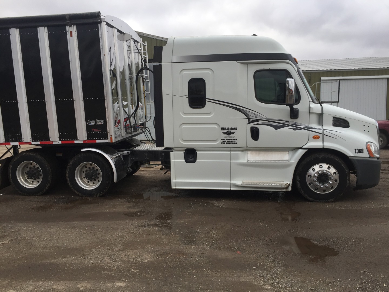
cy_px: 146
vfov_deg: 48.2
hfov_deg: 61.7
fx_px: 326
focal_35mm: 29
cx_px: 194
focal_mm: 4.15
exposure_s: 1/482
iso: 32
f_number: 2.2
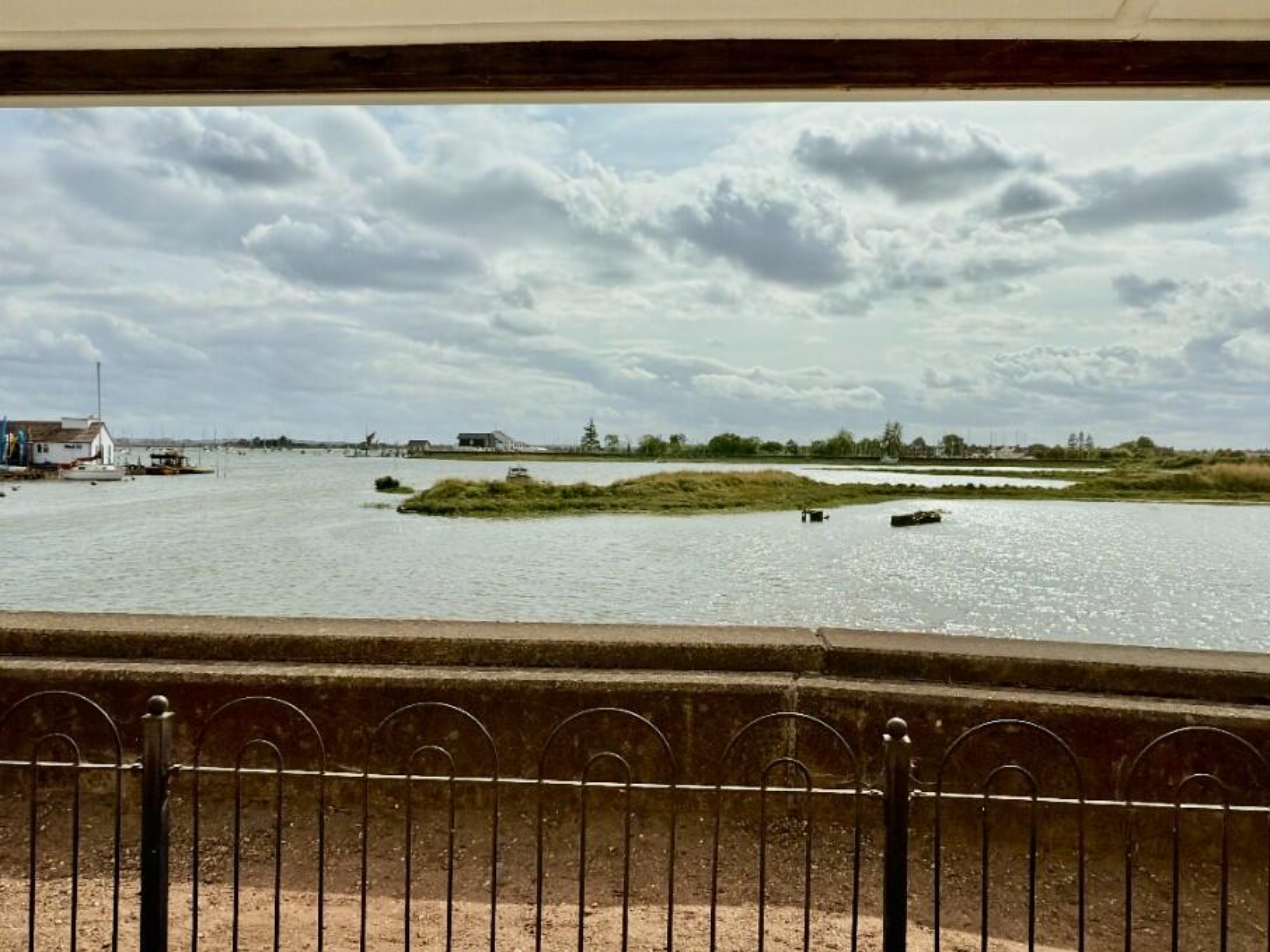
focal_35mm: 26
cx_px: 650
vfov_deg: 53.0
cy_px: 467
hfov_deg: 67.3
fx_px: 954
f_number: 2.2
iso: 16
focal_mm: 2.22
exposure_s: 1/6135
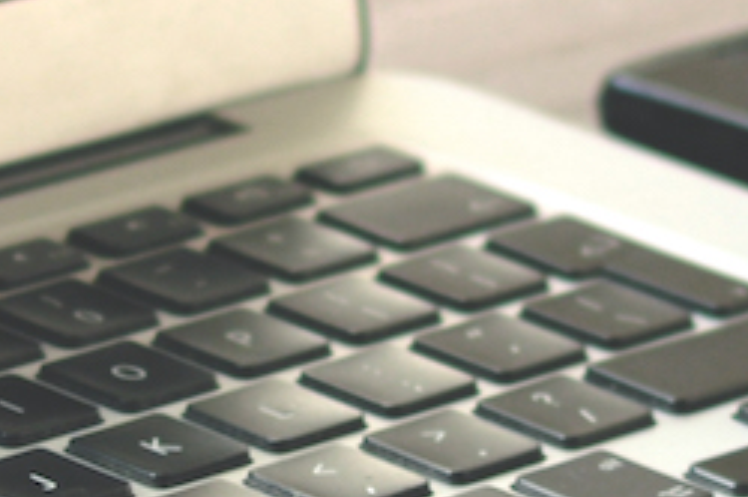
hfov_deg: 4.9
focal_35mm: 420
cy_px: 135
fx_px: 8715
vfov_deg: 3.3
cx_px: -96
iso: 100
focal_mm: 35
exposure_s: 1/125
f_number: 2.5
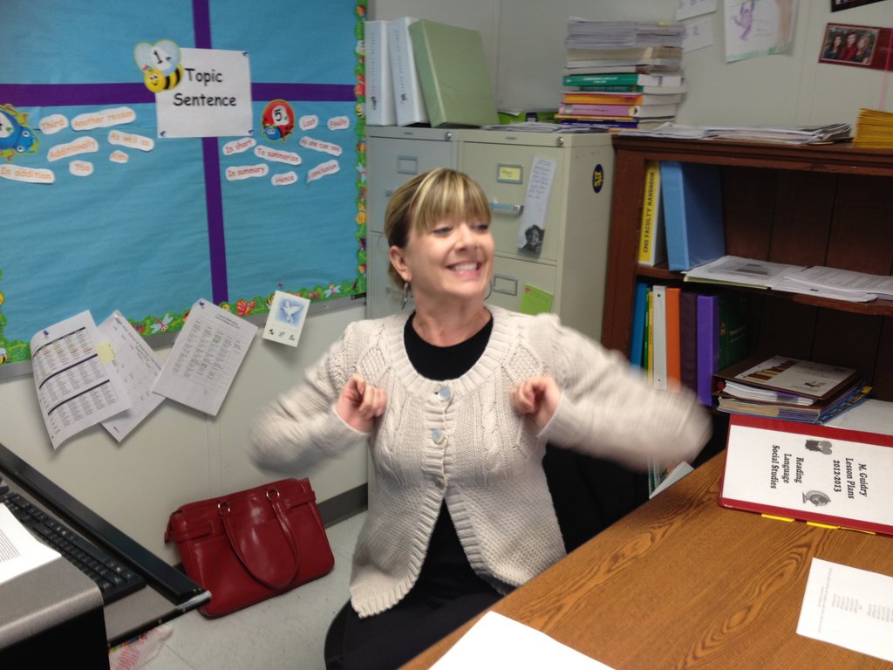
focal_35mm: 35
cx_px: 446
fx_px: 903
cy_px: 335
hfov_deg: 52.6
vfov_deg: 40.7
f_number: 2.4
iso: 50
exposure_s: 1/24
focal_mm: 4.28
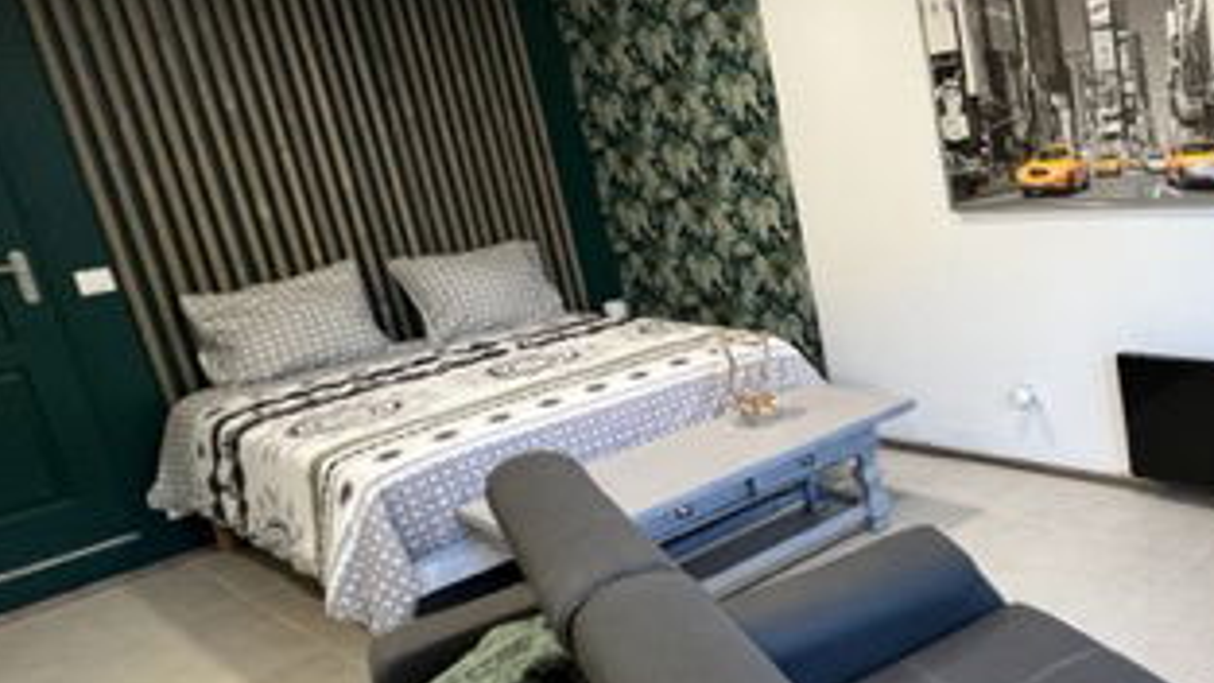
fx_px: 933
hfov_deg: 54.9
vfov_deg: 40.2
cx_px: 1148
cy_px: 322
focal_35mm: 29
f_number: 1.8
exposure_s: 1/100
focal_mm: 1.57
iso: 160
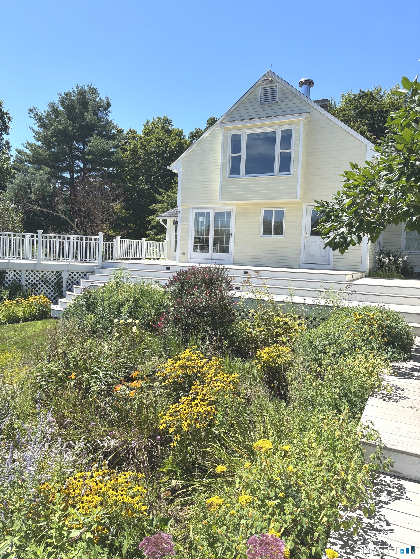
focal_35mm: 26
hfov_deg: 53.1
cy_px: 280
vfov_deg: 67.3
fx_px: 421
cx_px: 210
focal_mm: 5.96
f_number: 1.6
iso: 50
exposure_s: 1/2288
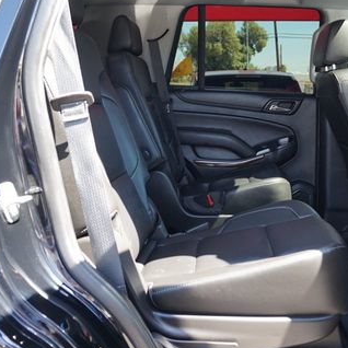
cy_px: 130
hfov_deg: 40.1
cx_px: 250
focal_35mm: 41
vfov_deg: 40.6
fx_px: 466
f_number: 4
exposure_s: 1/60
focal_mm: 16
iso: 200
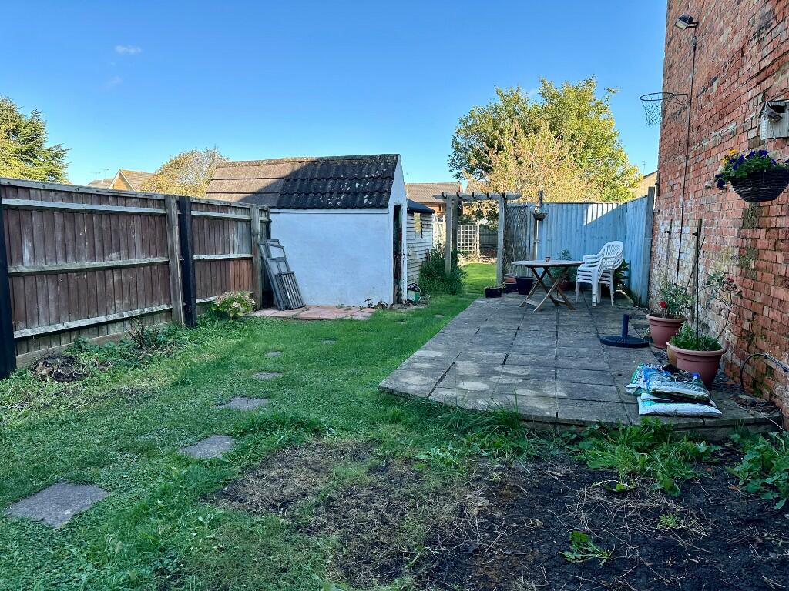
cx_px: 394
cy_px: 296
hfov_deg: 71.6
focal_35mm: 24
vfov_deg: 56.8
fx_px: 547
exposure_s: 1/1357
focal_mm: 6.86
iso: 80
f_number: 1.78
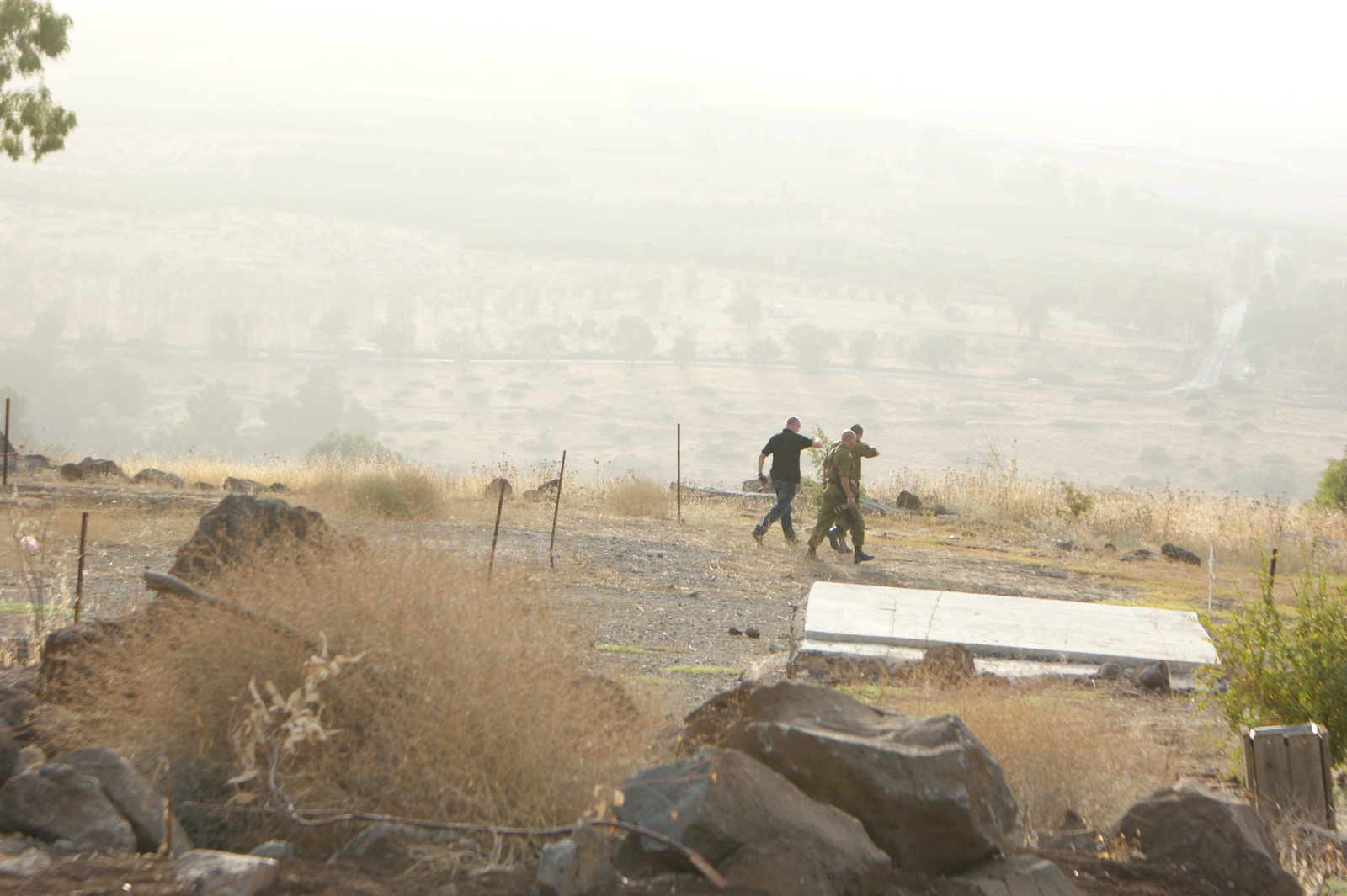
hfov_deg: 19.5
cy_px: 448
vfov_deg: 13.0
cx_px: 674
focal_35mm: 105
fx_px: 3927
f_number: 6.3
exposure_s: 1/500
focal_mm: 70
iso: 400
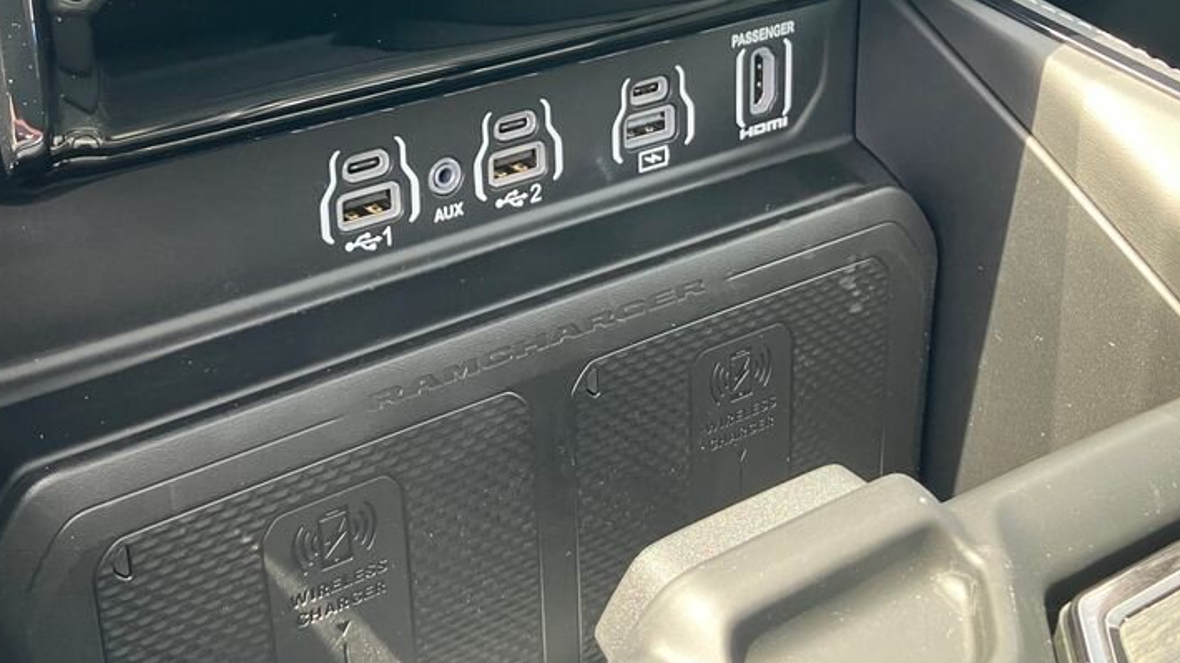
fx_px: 1376
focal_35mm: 44
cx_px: 430
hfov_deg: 45.9
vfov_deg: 26.4
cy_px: 93
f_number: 1.8
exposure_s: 1/60
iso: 80
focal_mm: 3.99
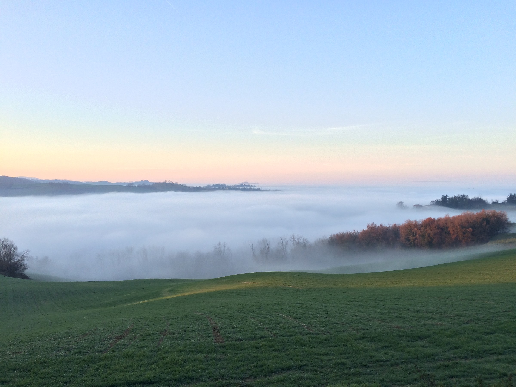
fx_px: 432
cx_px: 258
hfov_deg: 61.7
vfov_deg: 48.2
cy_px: 194
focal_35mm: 29
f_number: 2.2
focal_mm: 4.15
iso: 32
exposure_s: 1/260
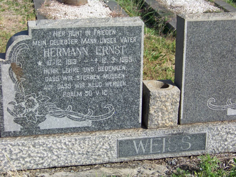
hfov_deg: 25.0
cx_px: 118
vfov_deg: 18.9
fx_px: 532
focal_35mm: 78
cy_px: 88
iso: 64
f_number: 3.2
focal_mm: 13.2
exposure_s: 1/800
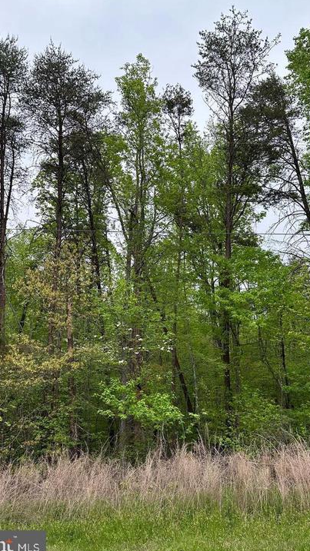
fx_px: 409
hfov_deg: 41.4
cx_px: 172
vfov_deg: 67.9
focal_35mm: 28
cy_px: 267
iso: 80
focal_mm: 6.86
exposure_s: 1/601
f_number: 1.78
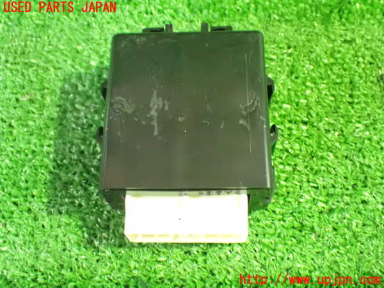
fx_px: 455
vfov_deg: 35.1
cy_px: 144
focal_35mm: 41
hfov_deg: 45.8
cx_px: 192
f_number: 2.8
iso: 1600
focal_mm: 7.31
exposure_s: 1/25
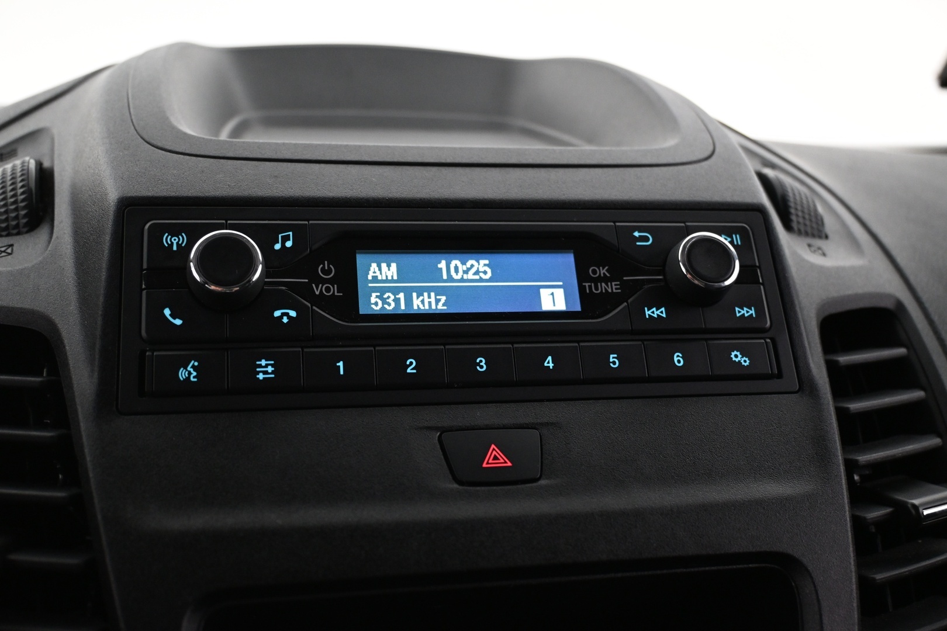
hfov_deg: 51.3
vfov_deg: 35.5
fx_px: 986
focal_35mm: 38
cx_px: 474
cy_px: 316
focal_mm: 25
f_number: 4.2
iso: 1600
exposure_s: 1/30
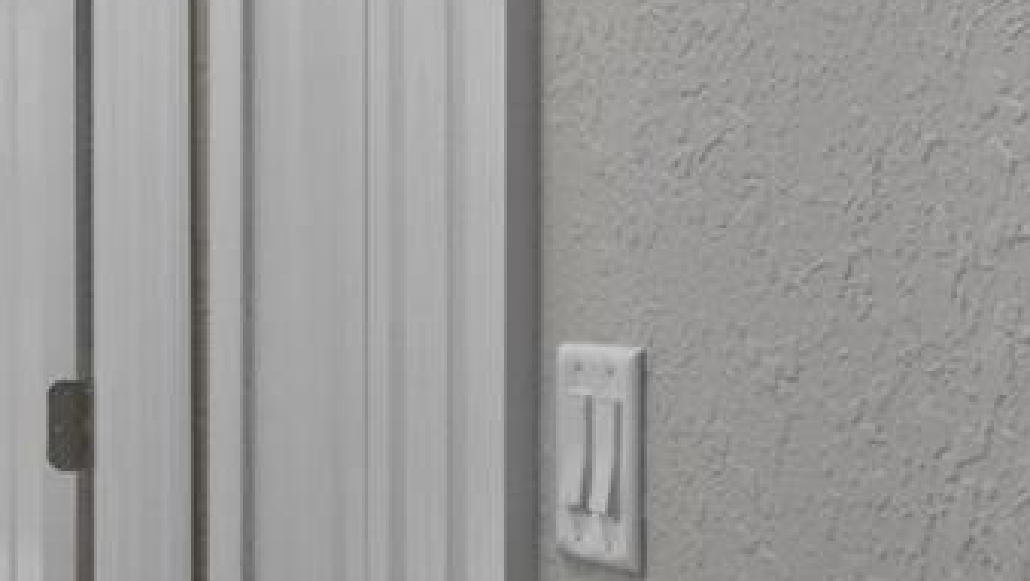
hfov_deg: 21.5
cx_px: -319
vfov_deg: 13.6
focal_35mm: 89
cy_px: 265
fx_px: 2432
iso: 500
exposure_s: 1.6
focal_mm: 12
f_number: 8
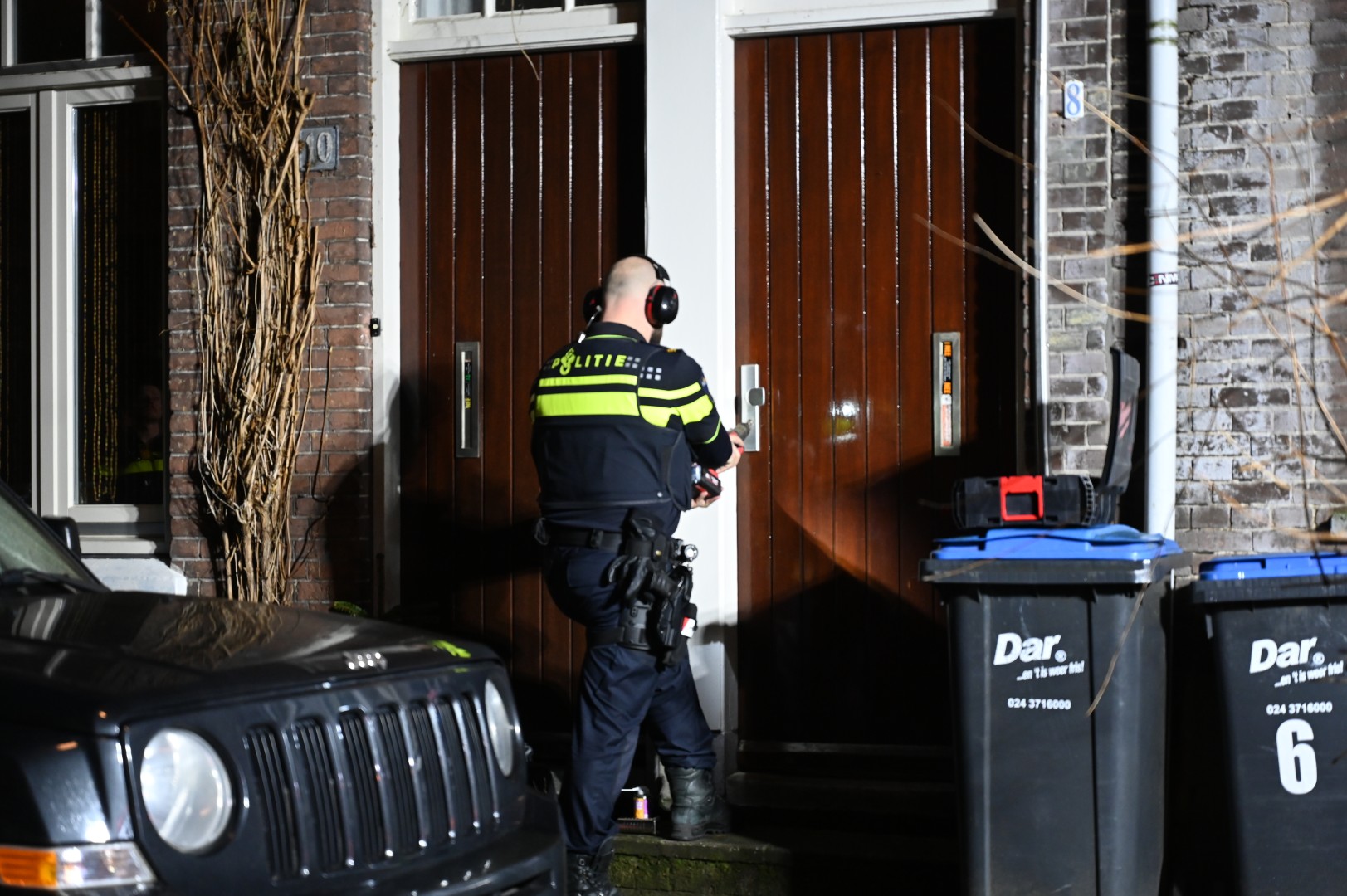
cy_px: 448
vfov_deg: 19.4
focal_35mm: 70
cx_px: 674
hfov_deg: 28.9
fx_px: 2617
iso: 2800
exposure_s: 1/125
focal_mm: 70
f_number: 4
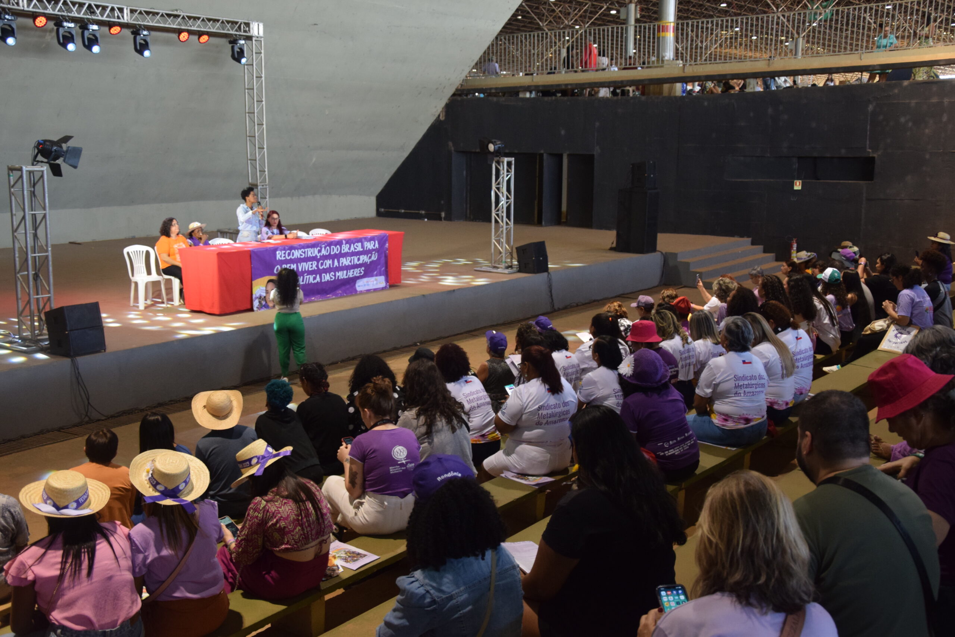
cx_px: 478
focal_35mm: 42
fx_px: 1114
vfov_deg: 31.9
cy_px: 318
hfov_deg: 46.4
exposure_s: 1/100
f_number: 4
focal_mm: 28
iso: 1000
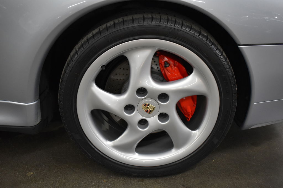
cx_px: 142
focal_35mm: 39
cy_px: 94
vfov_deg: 34.2
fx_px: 306
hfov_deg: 49.6
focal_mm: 26
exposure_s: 1/125
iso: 1600
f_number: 4
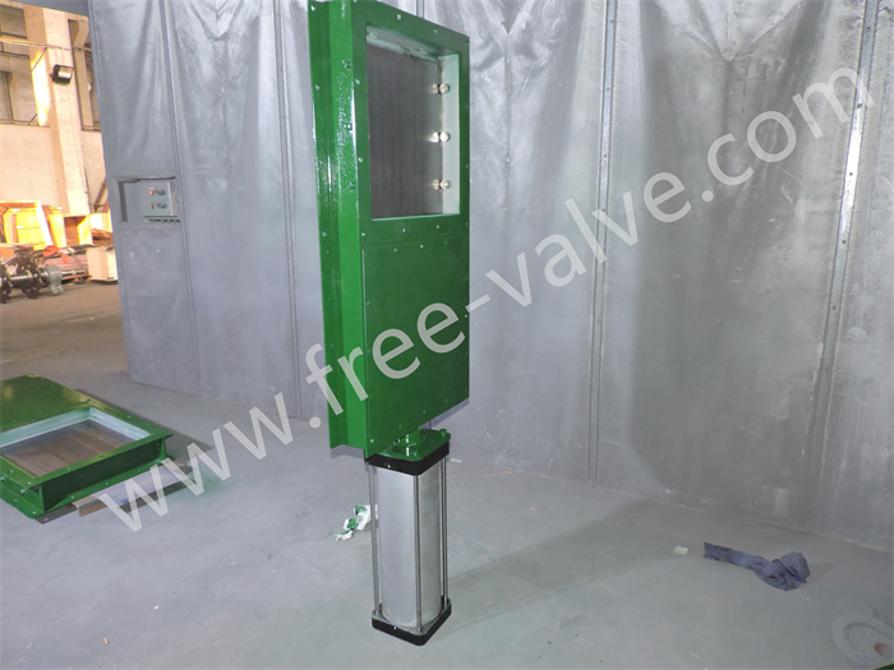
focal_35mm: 24
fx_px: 620
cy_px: 335
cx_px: 447
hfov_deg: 71.6
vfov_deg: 56.8
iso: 320
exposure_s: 1/30
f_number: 3
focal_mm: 4.3
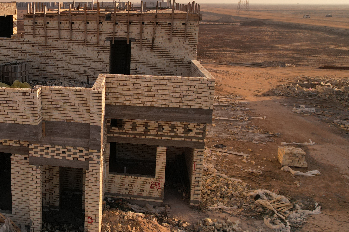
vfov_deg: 33.8
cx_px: 53
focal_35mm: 39
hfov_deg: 46.1
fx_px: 378
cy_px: 74
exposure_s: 1/1600
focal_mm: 8.38
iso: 100
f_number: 2.8
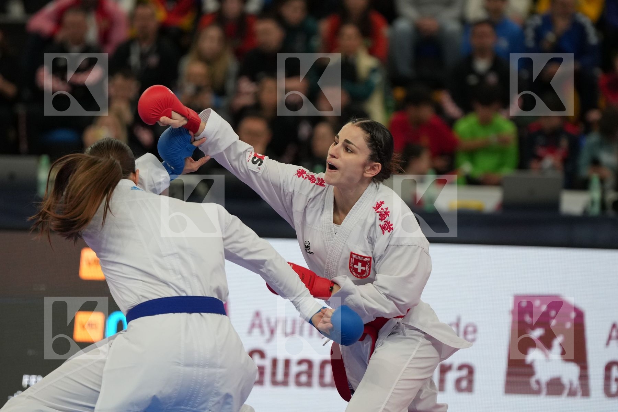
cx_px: 309
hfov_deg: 7.9
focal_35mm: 262
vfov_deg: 5.2
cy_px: 206
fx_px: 4497
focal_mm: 175
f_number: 2.8
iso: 1600
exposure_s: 1/1000
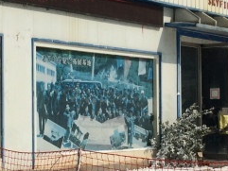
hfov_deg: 16.0
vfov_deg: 12.1
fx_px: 811
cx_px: 163
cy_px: 108
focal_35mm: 123
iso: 40
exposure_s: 1/10309
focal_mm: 4.15
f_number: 2.2
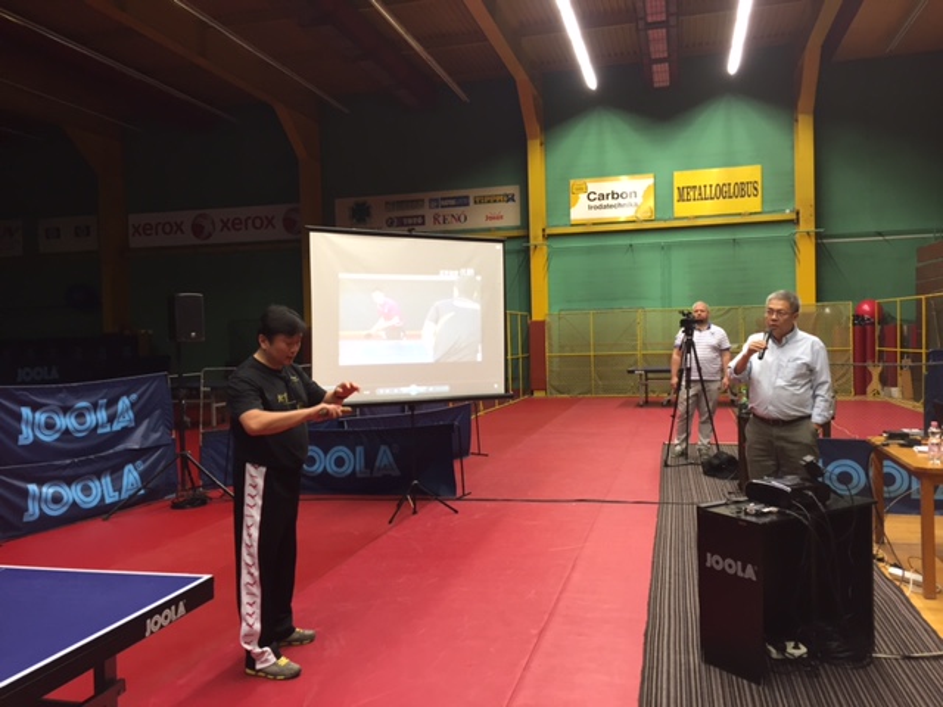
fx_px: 790
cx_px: 472
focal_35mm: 29
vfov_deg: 48.2
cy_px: 354
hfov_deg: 61.7
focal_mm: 4.15
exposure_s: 1/33
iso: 100
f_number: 2.2
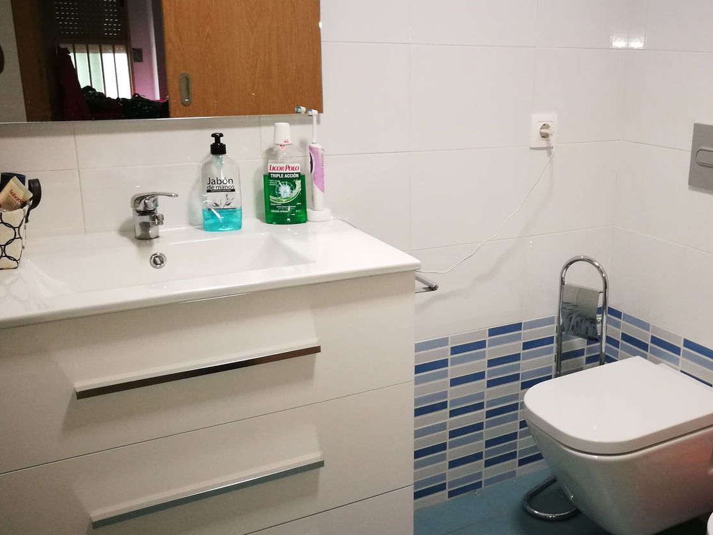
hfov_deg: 46.8
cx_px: 497
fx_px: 803
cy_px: 277
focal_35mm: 39
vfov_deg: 36.8
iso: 250
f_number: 2.2
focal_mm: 4.5
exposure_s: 1/33.3
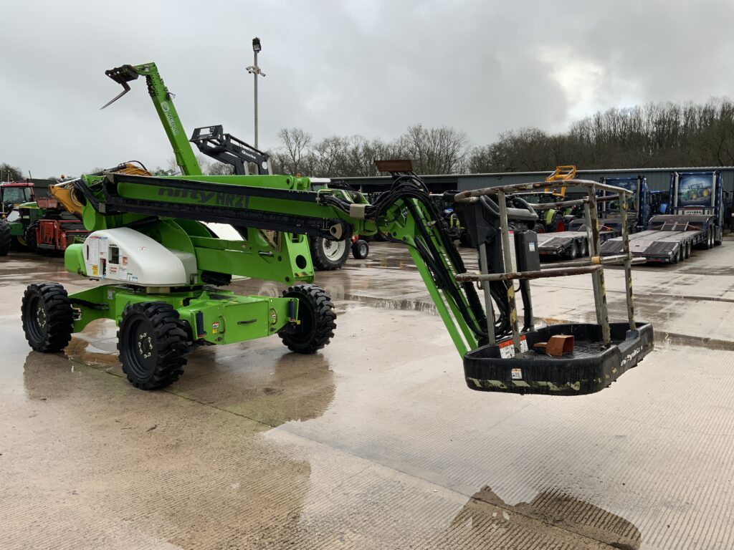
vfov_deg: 48.2
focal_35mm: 29
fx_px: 615
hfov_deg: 61.7
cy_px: 275
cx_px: 367
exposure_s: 1/265
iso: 16
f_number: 1.8
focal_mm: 3
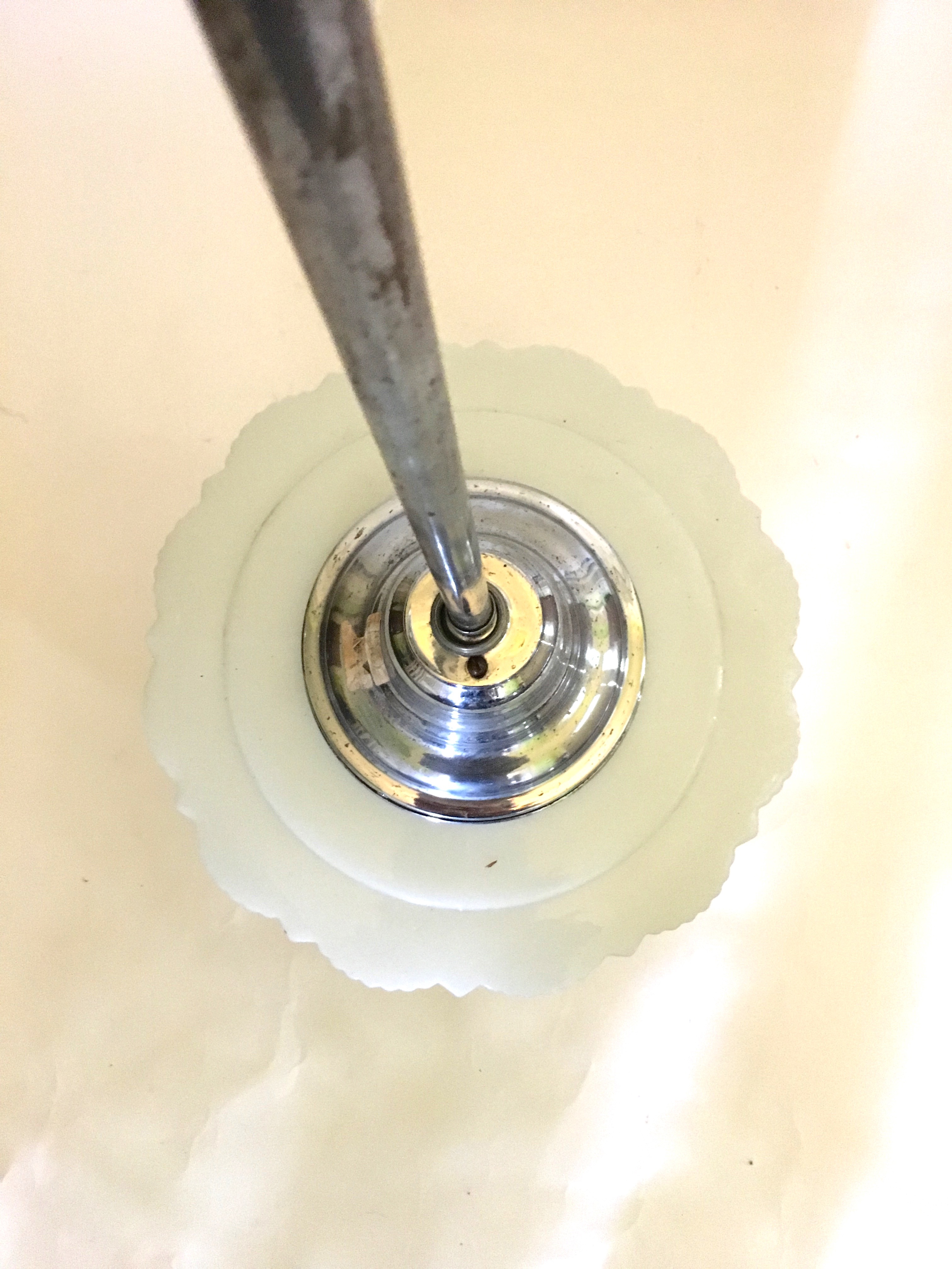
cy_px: 634
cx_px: 476
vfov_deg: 61.7
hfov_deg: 48.2
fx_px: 1063
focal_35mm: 29
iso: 250
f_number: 2.2
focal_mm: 4.15
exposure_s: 1/15
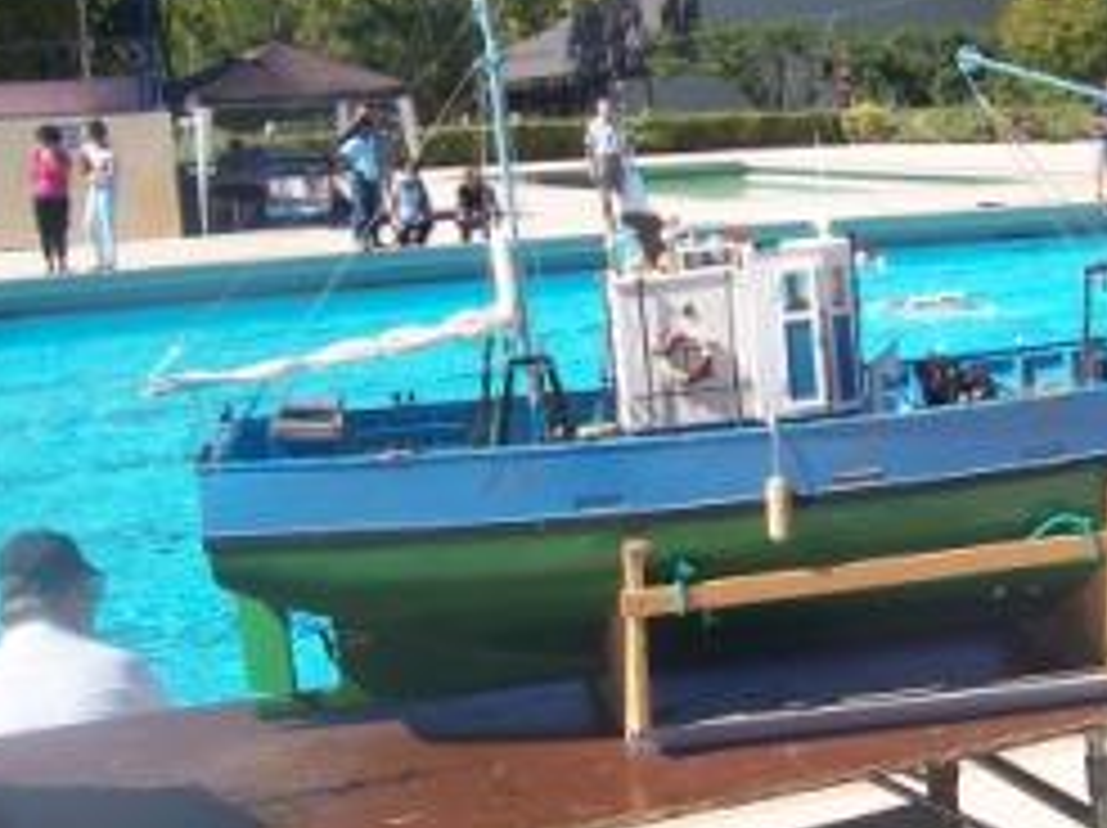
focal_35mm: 62
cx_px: 832
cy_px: 472
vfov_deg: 23.6
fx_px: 1981
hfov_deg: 30.7
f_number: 5.6
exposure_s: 1/350
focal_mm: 5.6
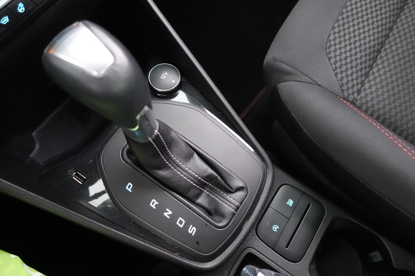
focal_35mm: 24
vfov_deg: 53.1
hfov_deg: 73.7
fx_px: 277
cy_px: 138
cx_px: 208
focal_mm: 9.4
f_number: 1.8
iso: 3200
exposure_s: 1/15
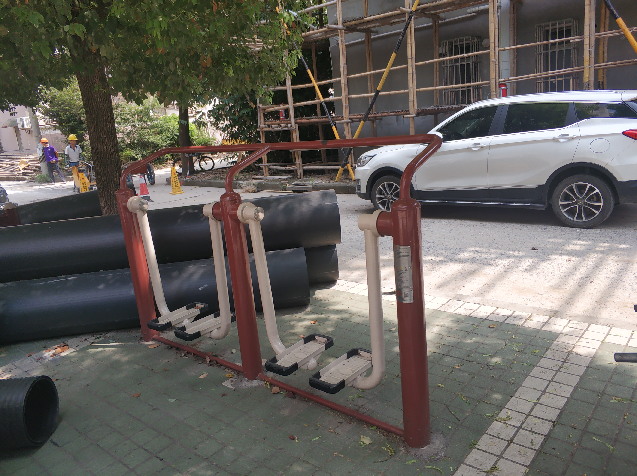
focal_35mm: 27
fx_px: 496
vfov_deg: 51.3
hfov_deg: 65.4
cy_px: 238
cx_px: 318
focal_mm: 3.82
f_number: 1.8
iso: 151
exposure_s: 1/576
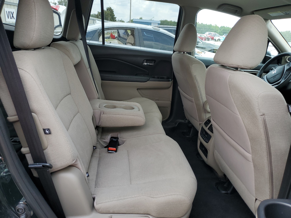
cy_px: 109
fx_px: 219
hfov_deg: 67.3
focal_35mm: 26
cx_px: 146
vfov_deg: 53.1
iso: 50
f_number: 1.5
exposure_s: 1/476
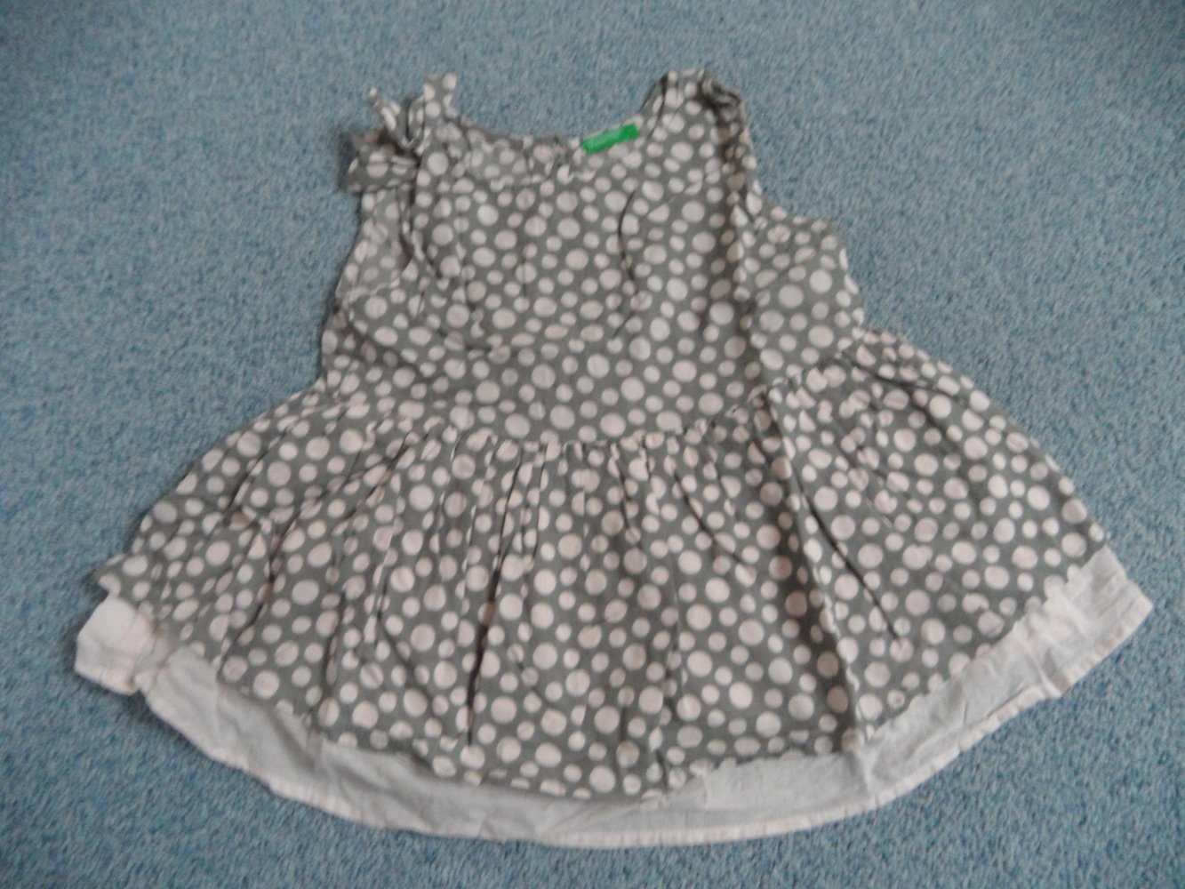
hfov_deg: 71.6
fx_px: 822
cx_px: 592
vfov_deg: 56.8
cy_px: 444
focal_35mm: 24
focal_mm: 4.1
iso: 320
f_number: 2.9
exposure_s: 1/30
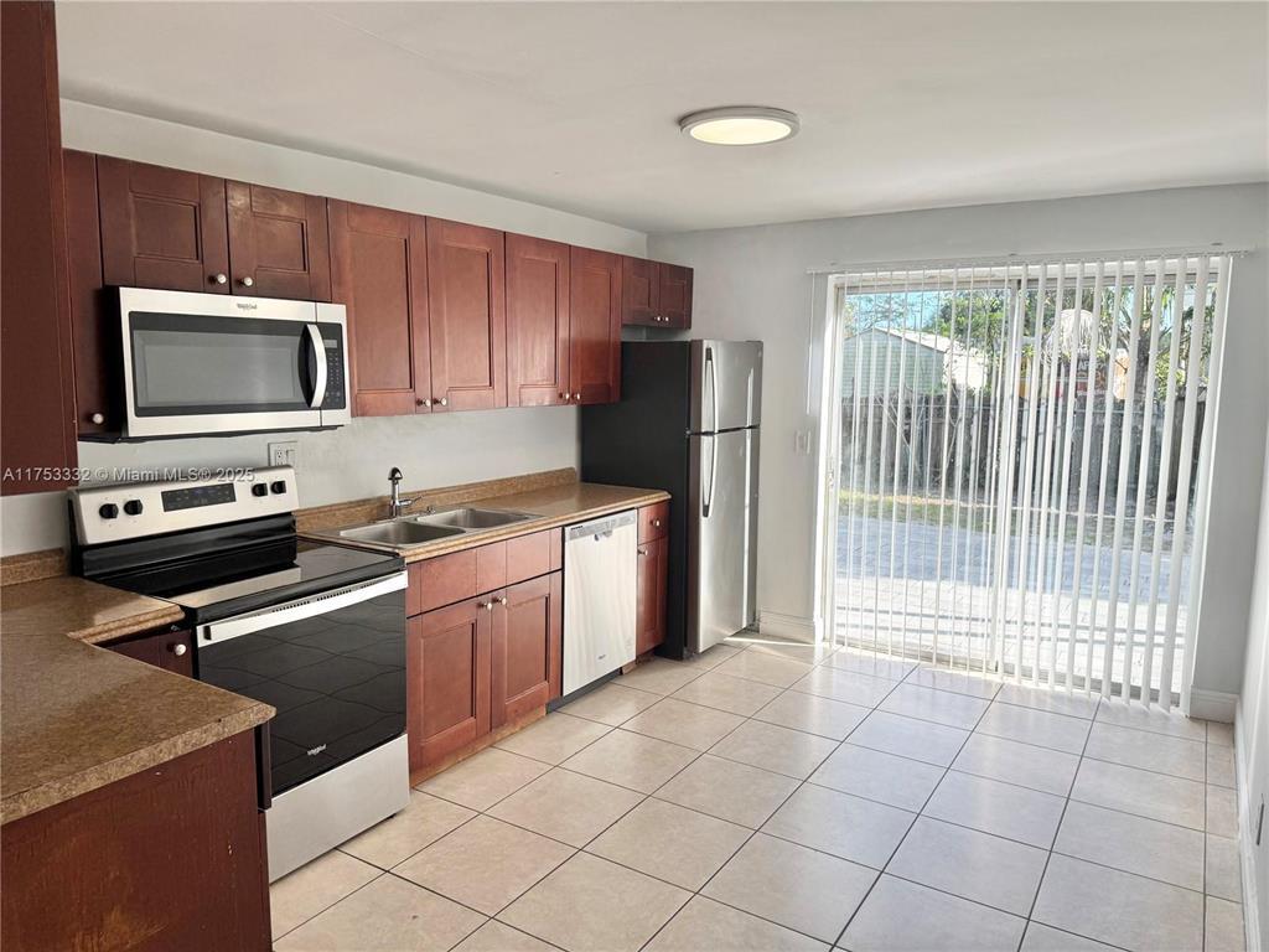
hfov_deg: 71.6
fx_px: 880
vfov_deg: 56.8
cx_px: 634
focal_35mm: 24
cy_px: 476
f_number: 1.78
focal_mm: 6.76
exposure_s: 1/514
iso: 80
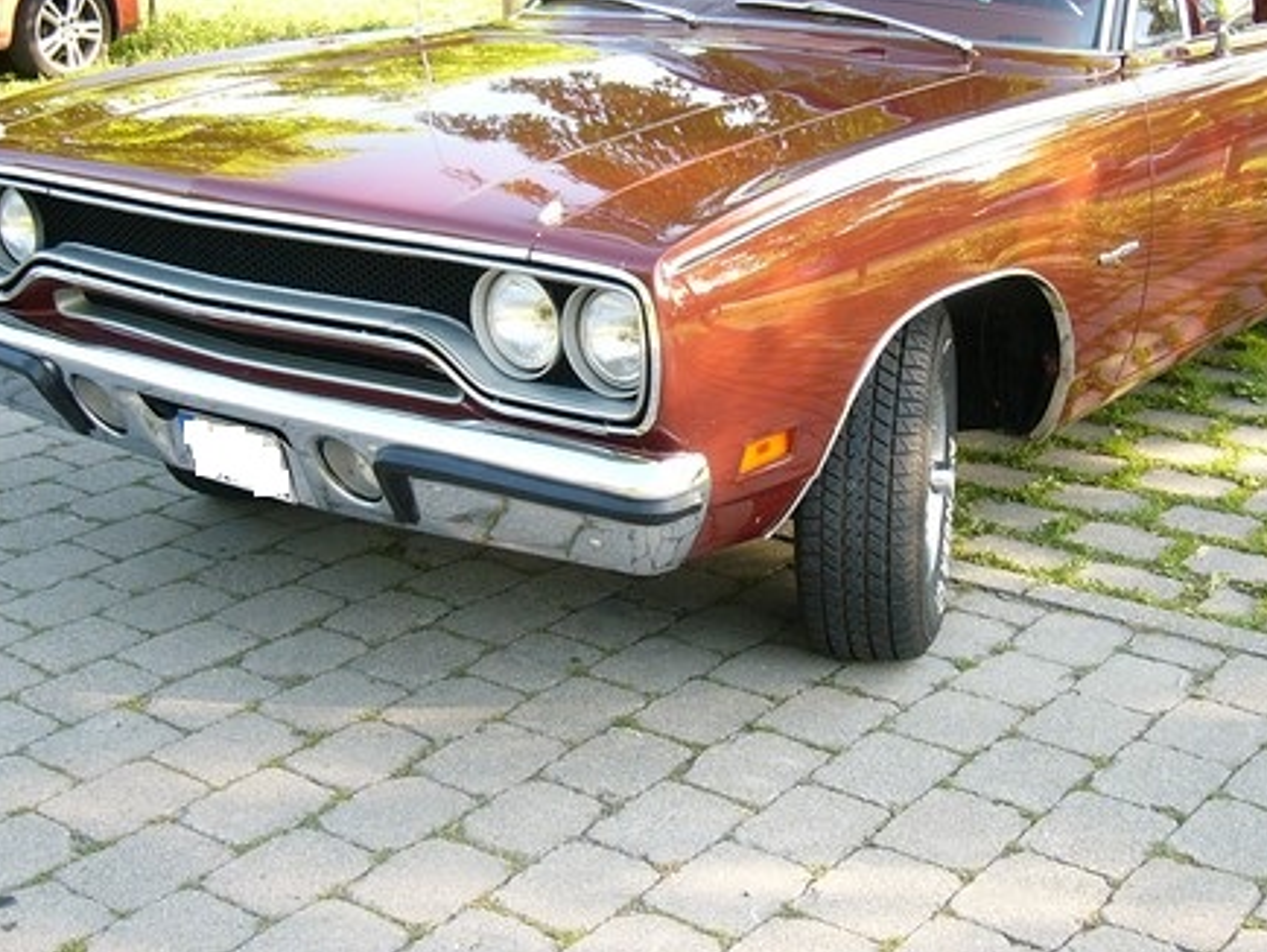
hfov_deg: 34.3
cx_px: 739
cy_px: 301
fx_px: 2051
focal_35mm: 56
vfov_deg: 26.0
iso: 50
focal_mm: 6.3
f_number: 2.9
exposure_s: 1/60
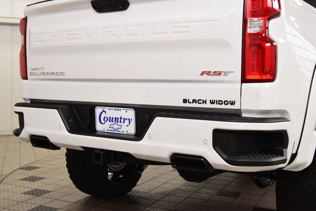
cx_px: 158
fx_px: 421
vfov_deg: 28.1
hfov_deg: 41.1
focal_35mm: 48
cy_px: 106
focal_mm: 32
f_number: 8
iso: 1100
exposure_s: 1/60
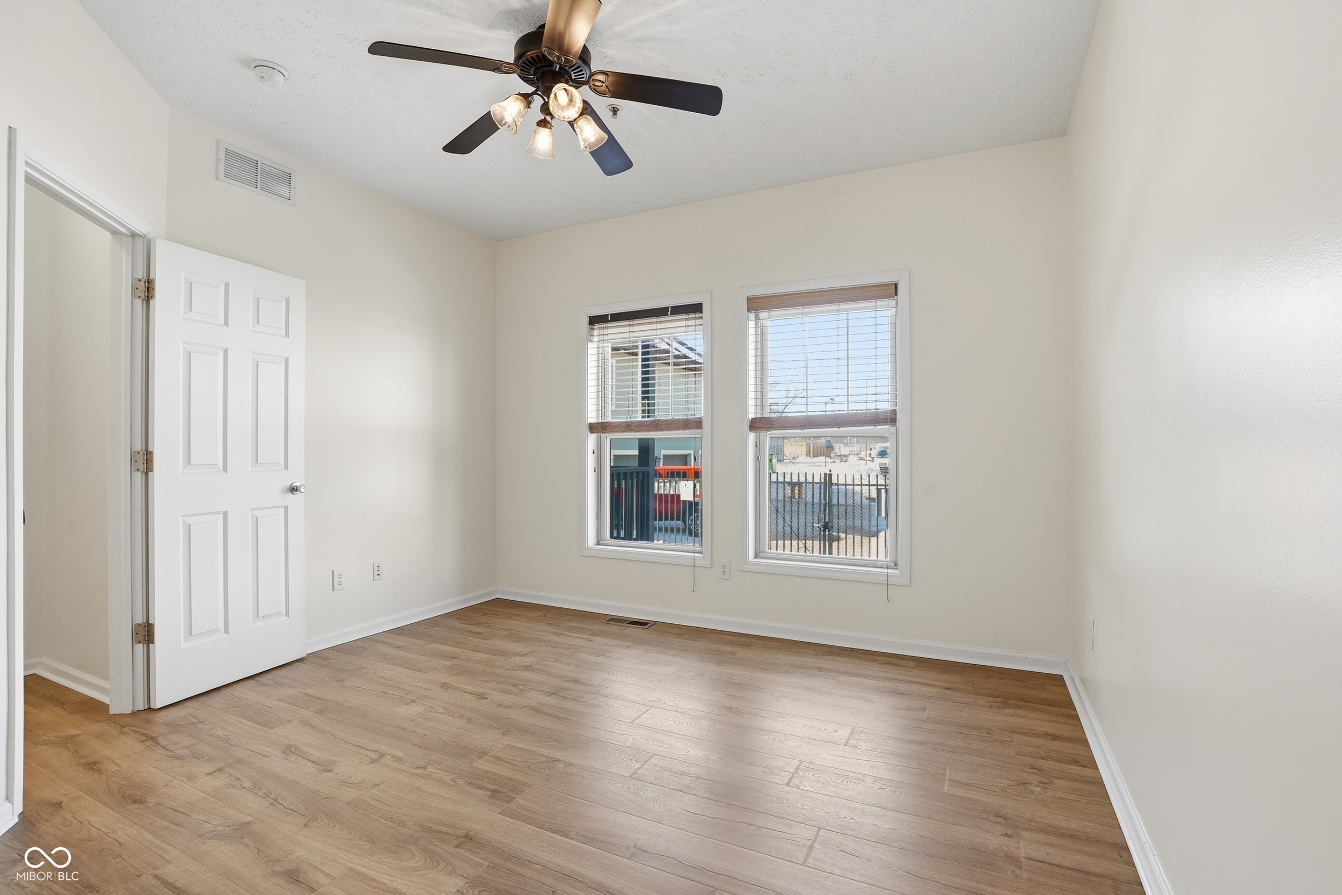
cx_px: 671
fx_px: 596
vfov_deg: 73.8
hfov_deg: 96.7
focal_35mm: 16
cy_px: 448
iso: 250
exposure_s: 1/80
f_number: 9
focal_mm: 16
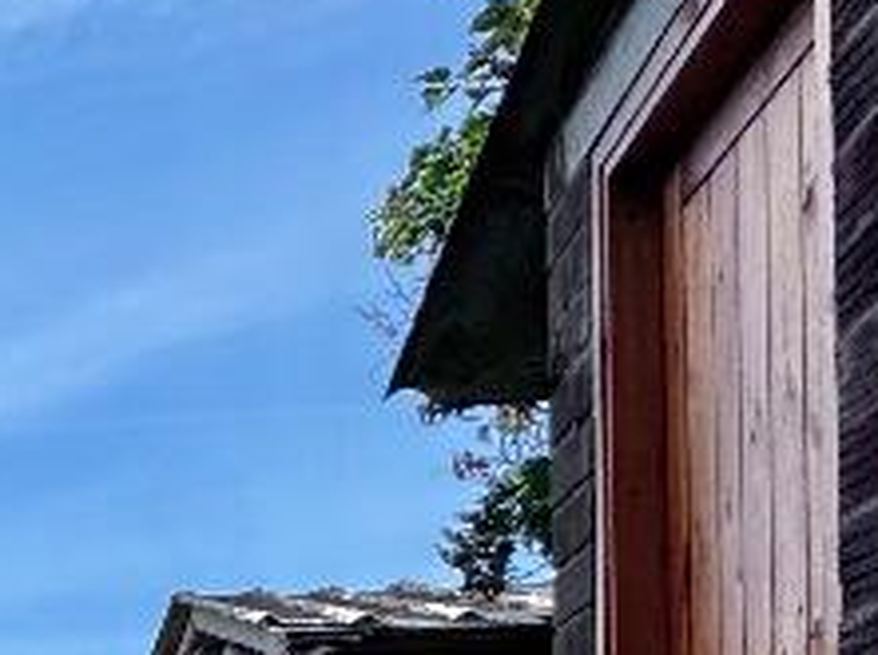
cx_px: -973
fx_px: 1646
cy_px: 830
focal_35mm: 65
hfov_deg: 17.8
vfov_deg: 20.7
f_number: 2.2
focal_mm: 2.22
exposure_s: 1/1395
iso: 40
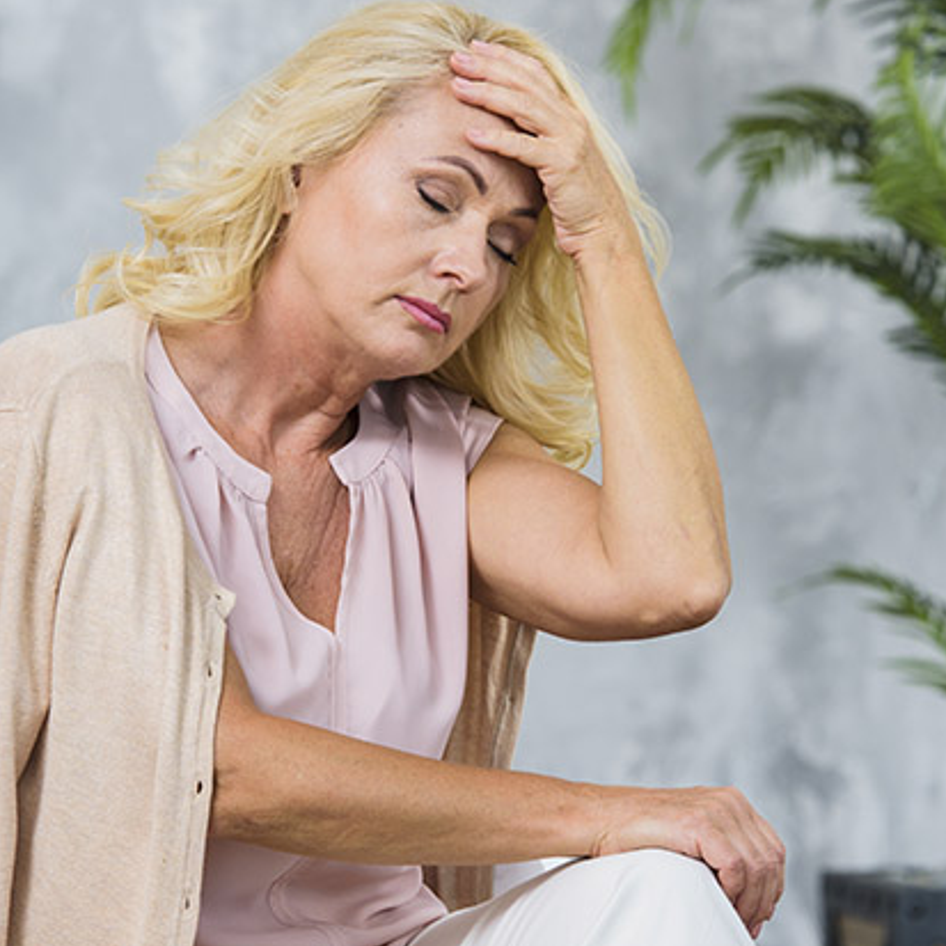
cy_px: 440
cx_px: 644
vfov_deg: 5.6
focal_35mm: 315
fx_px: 9739
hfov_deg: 5.6
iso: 320
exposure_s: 1/200
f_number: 6.3
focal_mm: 170
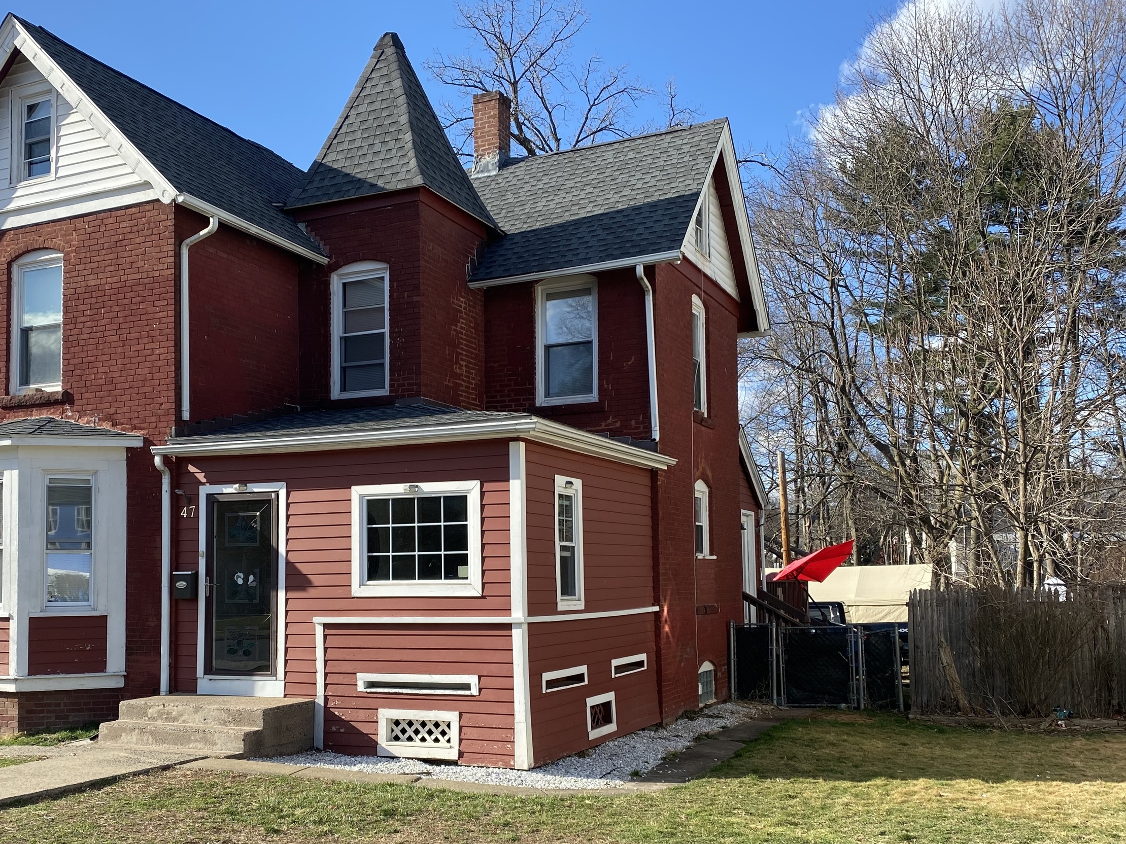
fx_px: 1171
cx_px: 450
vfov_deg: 39.4
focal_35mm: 36
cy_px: 522
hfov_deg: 51.0
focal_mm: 4.25
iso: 32
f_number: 1.8
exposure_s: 1/1543
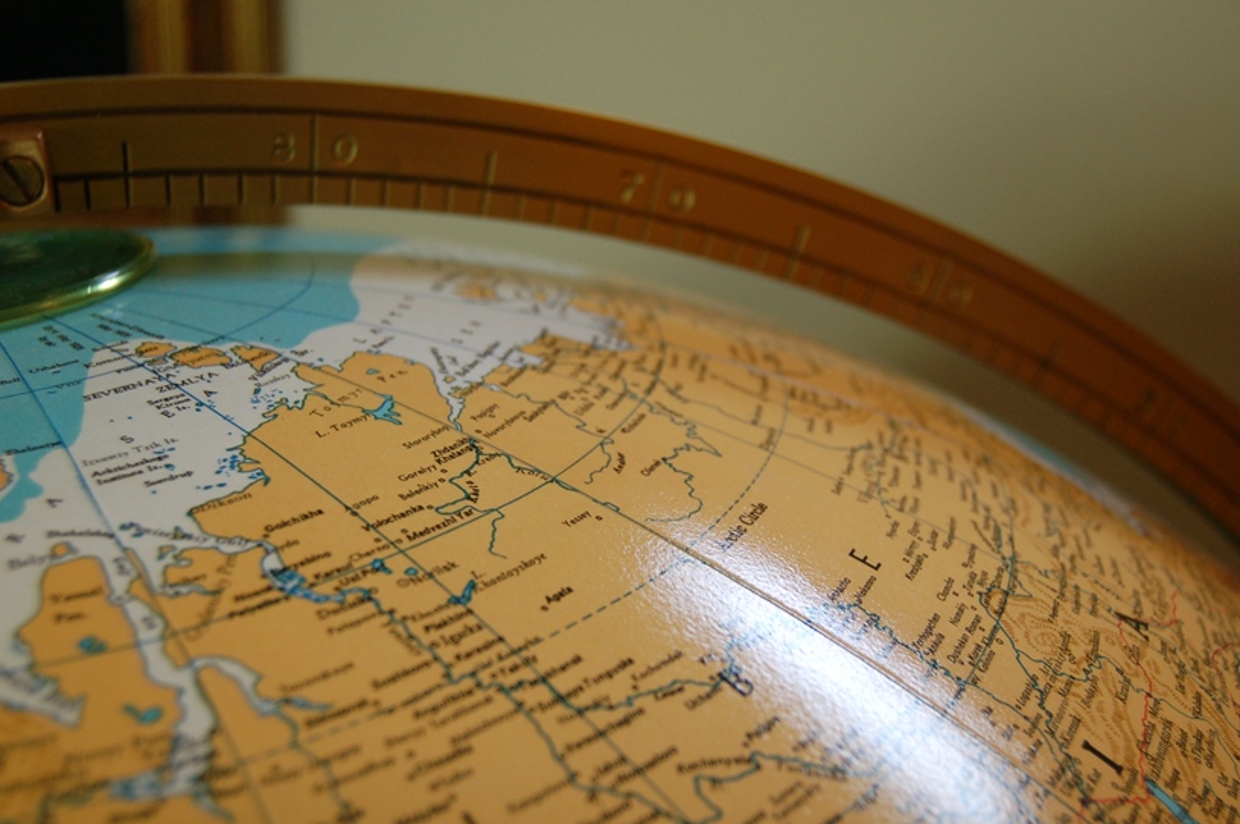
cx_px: 591
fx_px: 1774
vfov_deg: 26.2
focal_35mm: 52
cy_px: 404
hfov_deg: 38.5
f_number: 4.5
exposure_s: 1/30
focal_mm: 31
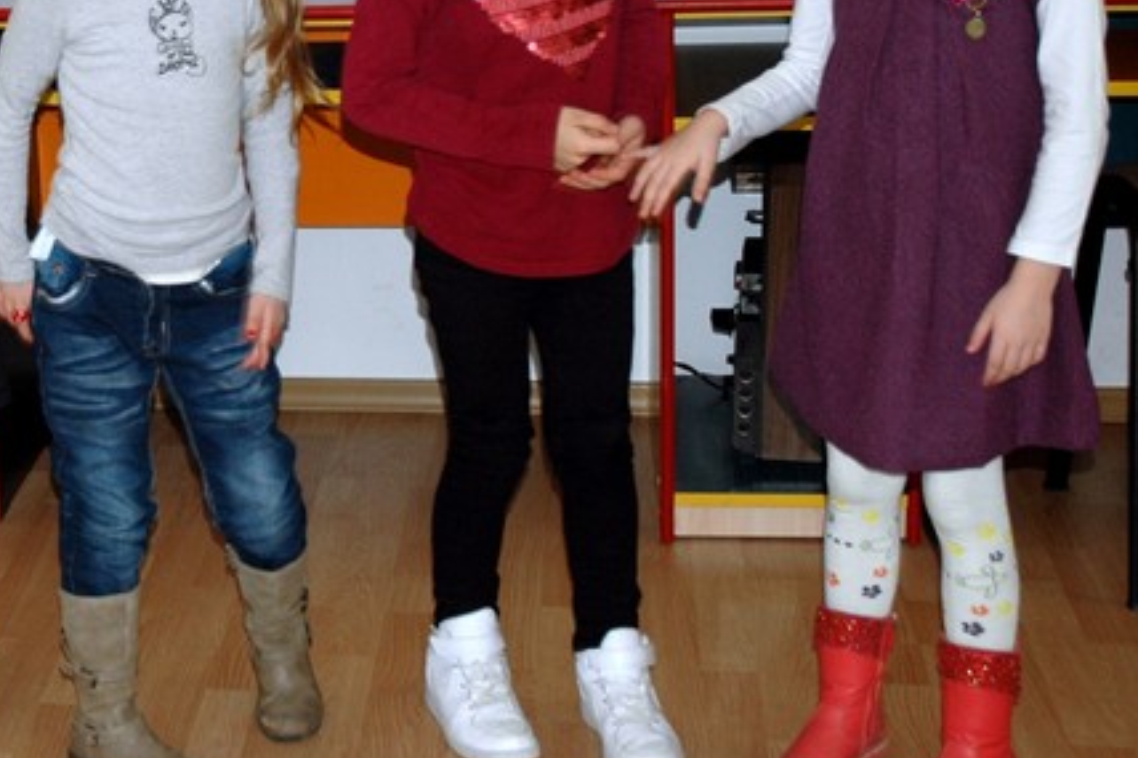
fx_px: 2498
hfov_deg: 24.6
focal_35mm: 79
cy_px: 226
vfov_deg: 17.2
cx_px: 19
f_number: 3.8
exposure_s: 1/60
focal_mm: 25
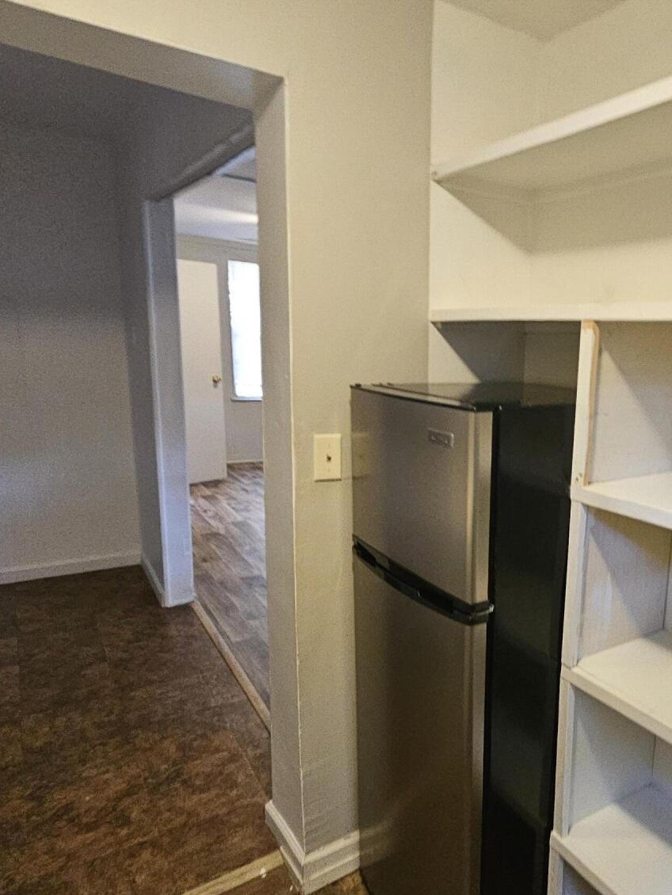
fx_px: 595
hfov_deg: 55.3
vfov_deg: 73.8
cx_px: 525
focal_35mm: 23
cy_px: 487
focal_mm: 2.2
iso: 500
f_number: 2.2
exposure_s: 1/30
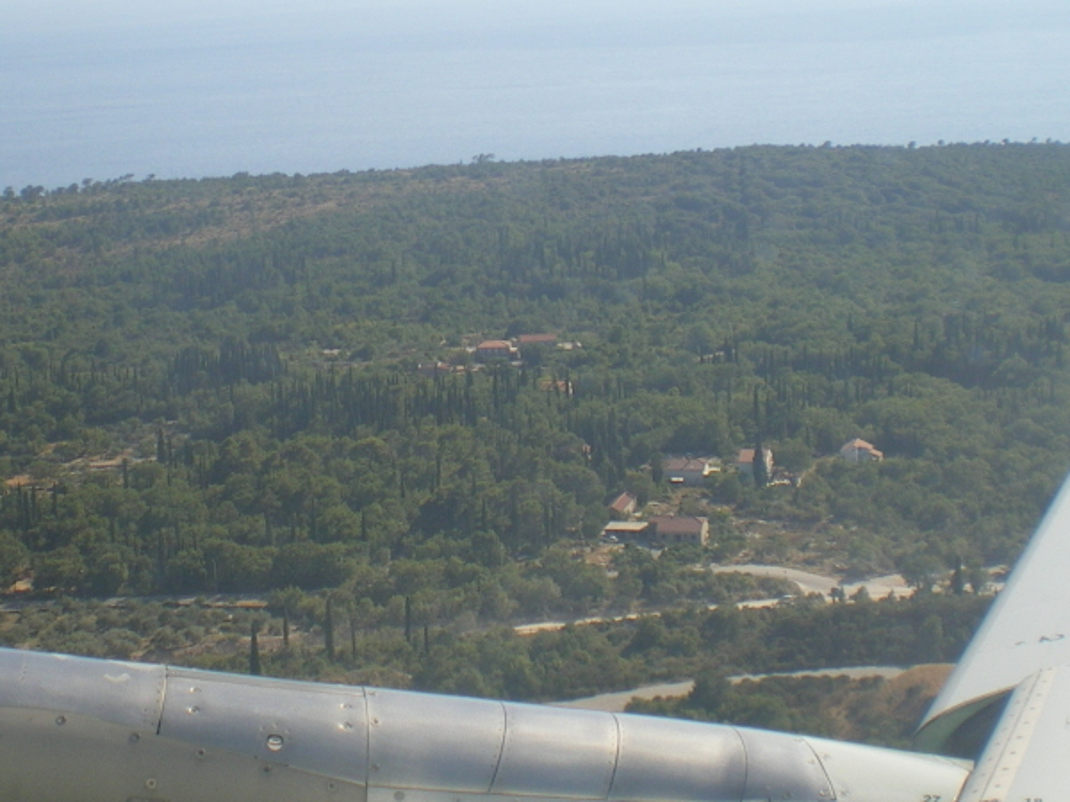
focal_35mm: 72
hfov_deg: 27.0
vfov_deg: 20.2
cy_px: 162
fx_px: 2226
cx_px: 407
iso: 50
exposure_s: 1/400
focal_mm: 6.3
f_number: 4.6
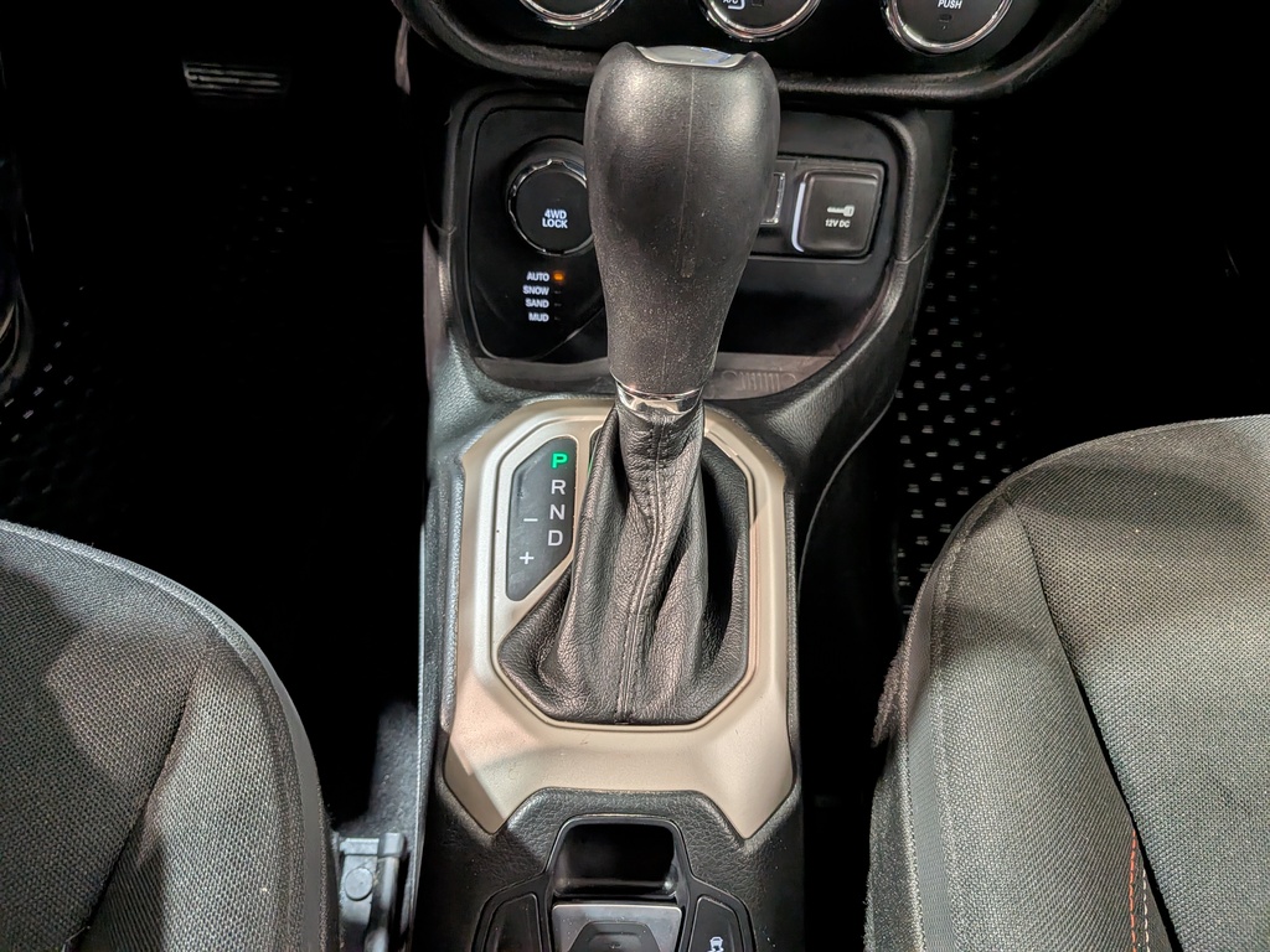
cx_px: 635
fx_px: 881
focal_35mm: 24
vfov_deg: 56.8
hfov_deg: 71.6
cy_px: 476
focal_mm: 4.53
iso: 29
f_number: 1.7
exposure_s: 1/40
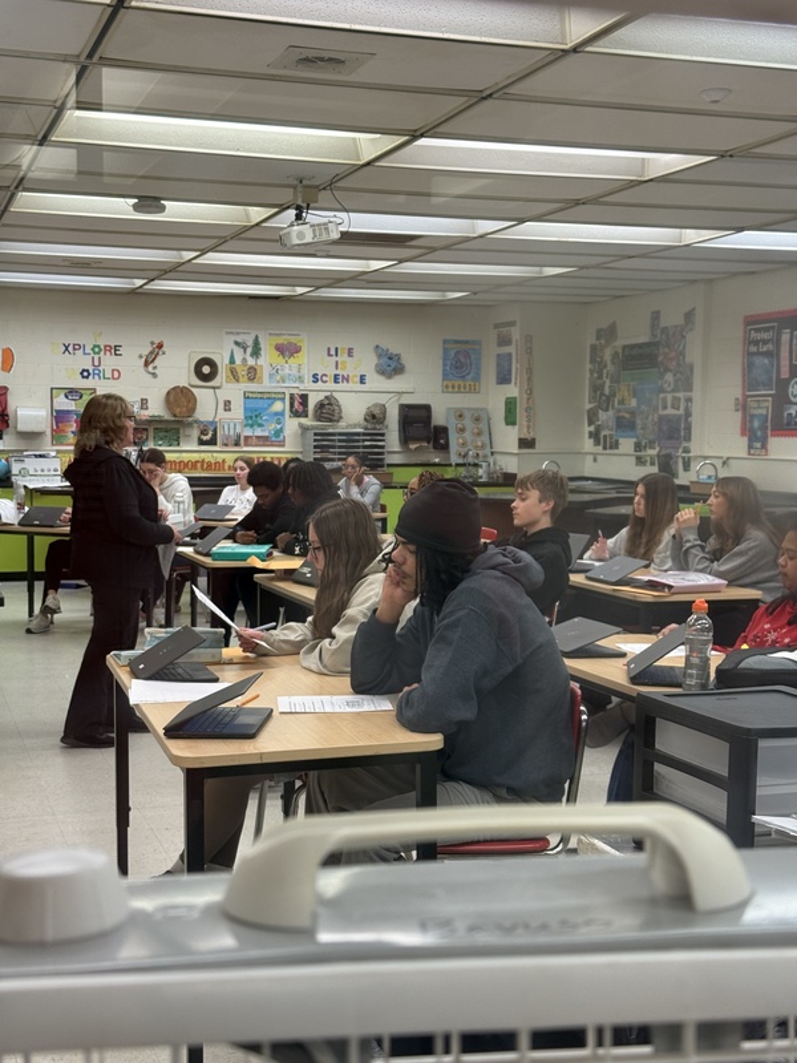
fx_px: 1474
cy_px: 532
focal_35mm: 48
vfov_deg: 39.7
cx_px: 398
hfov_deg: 30.3
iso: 125
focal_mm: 6.76
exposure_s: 1/60
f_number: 1.78
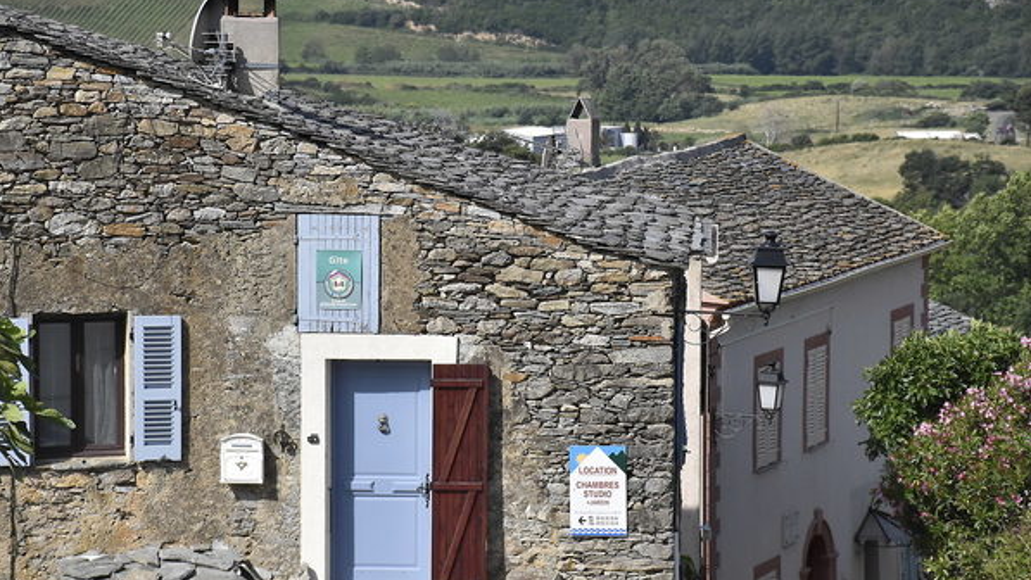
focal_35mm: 158
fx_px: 4320
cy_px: 309
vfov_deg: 7.7
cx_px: 516
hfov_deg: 13.6
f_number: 10
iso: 1250
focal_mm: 100
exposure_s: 1/3200
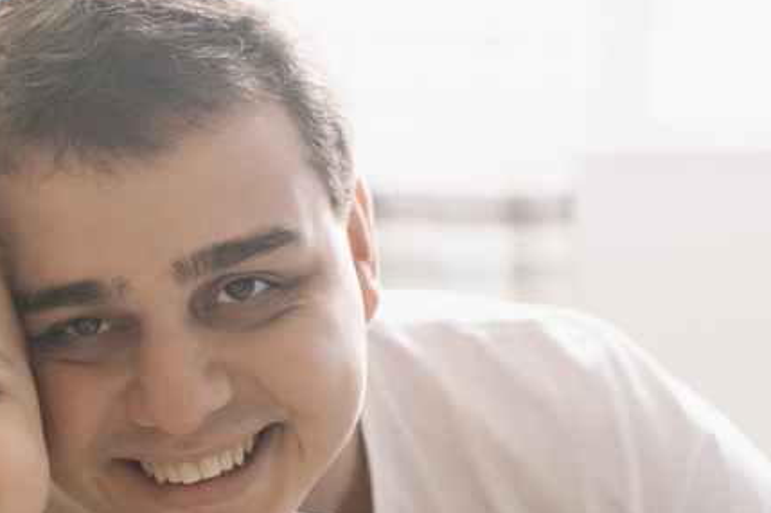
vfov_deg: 13.9
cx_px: 83
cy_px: 403
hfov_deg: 20.4
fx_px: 2096
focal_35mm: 98
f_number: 2.8
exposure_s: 1/160
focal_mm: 35
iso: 500
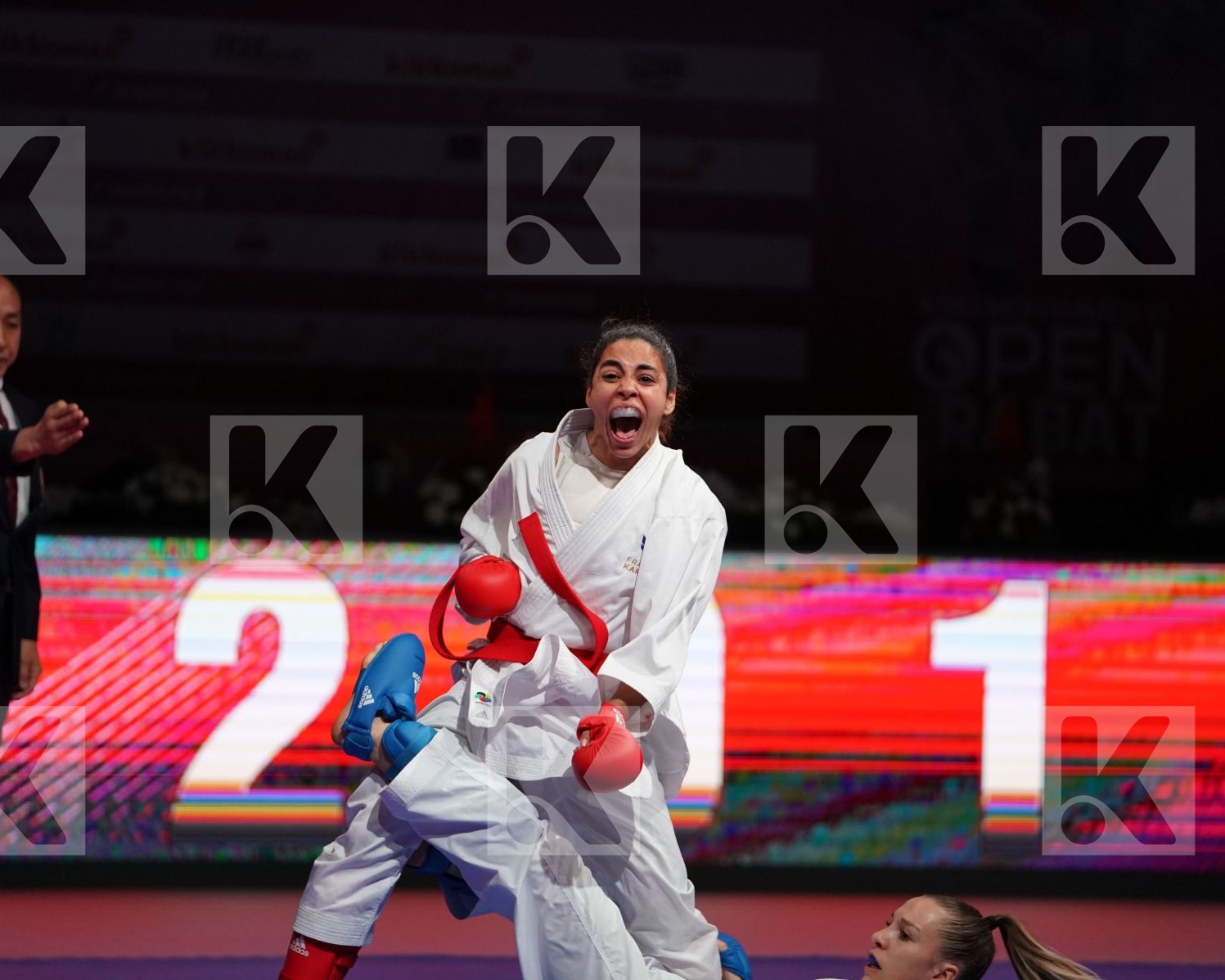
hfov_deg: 11.6
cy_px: 490
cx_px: 564
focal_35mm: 167
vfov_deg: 9.3
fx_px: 6055
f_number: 2.8
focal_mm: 148
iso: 2500
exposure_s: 1/1000
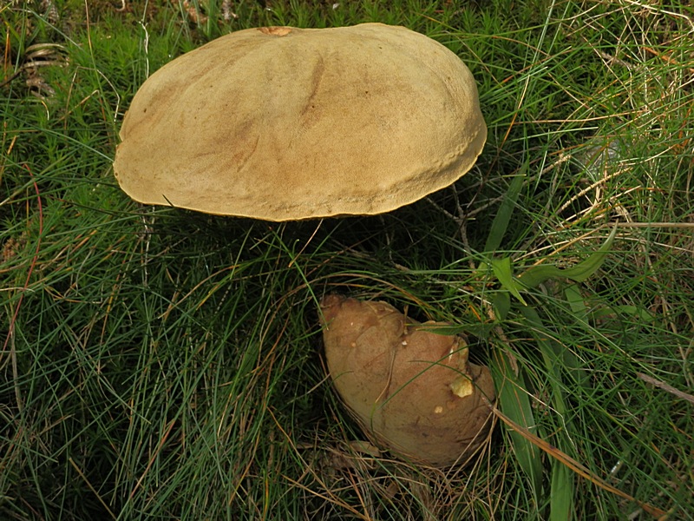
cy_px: 260
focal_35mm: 37
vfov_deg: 38.7
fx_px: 742
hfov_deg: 50.1
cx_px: 347
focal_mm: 6.7
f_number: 9.9
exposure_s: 1/40
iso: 200
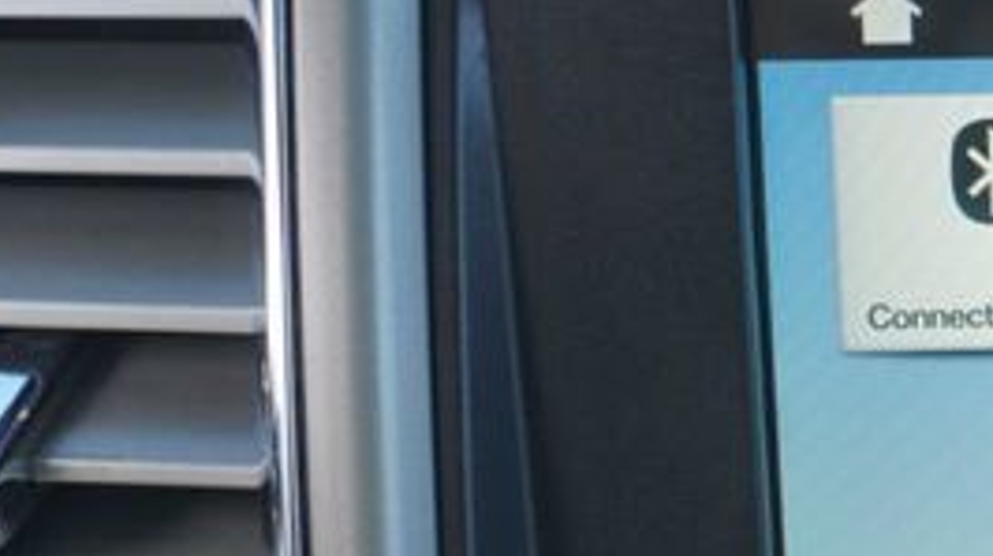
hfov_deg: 19.5
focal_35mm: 97
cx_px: 1445
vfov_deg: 12.4
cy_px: 493
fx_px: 2551
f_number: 4.5
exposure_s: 1/80
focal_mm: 16
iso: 100
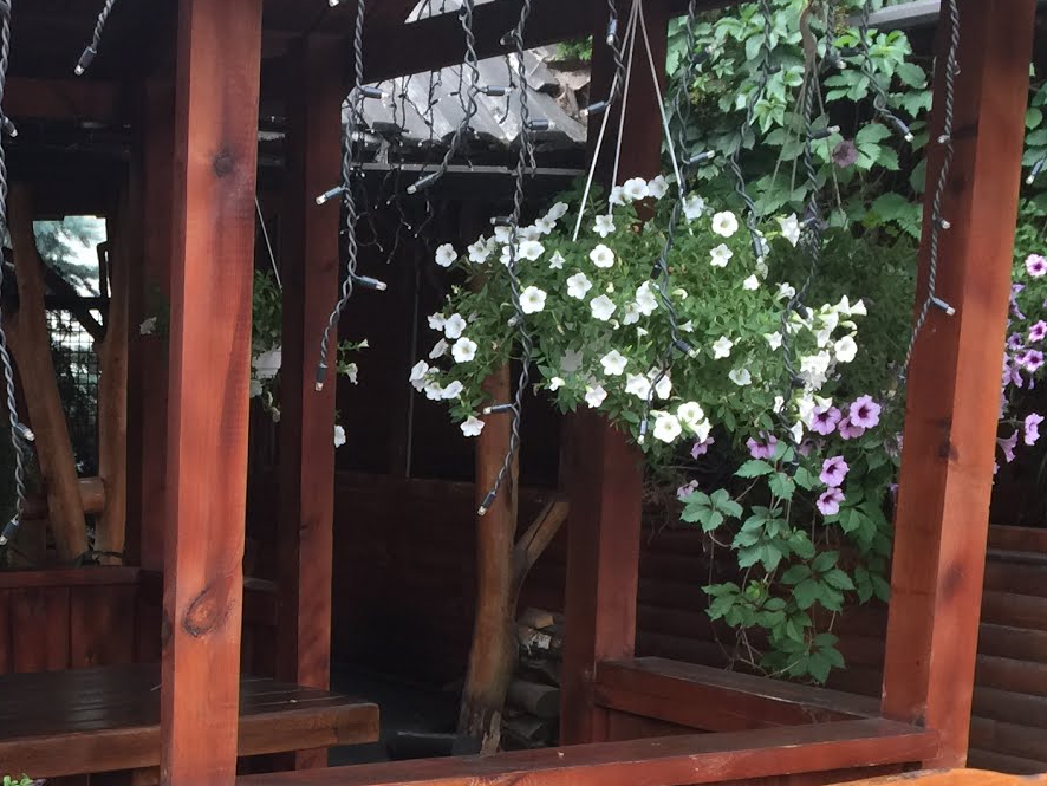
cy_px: 767
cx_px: 178
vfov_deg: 21.3
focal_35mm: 67
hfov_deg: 28.2
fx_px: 2027
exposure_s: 1/33
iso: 32
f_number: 2.2
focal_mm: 4.15
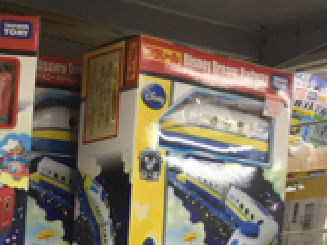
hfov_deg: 15.6
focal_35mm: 111
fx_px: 1048
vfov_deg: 12.2
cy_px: 447
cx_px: -227
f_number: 2.2
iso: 32
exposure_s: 1/40
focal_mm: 4.15
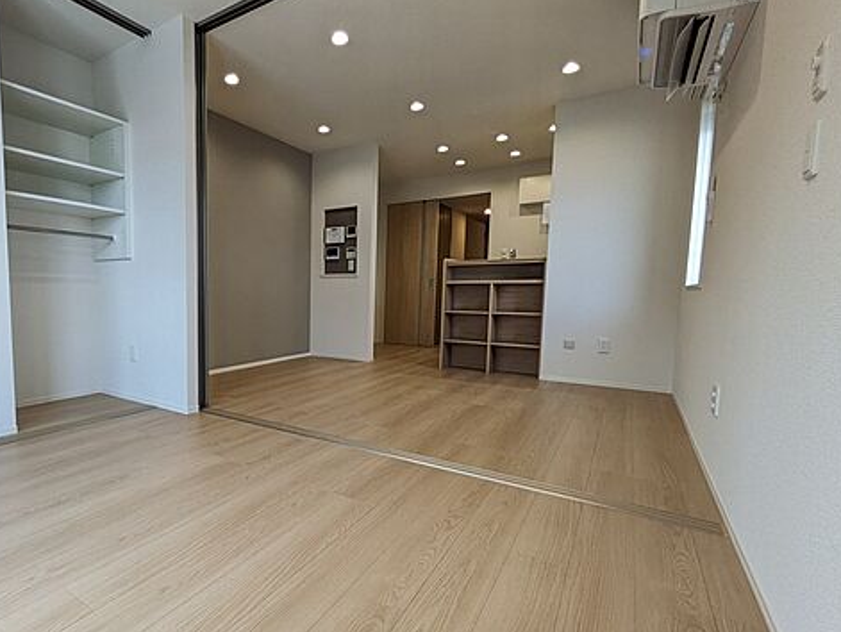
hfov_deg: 82.1
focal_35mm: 19
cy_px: 334
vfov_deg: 68.7
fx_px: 462
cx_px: 290
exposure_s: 1/120
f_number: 2.2
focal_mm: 1.83
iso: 112
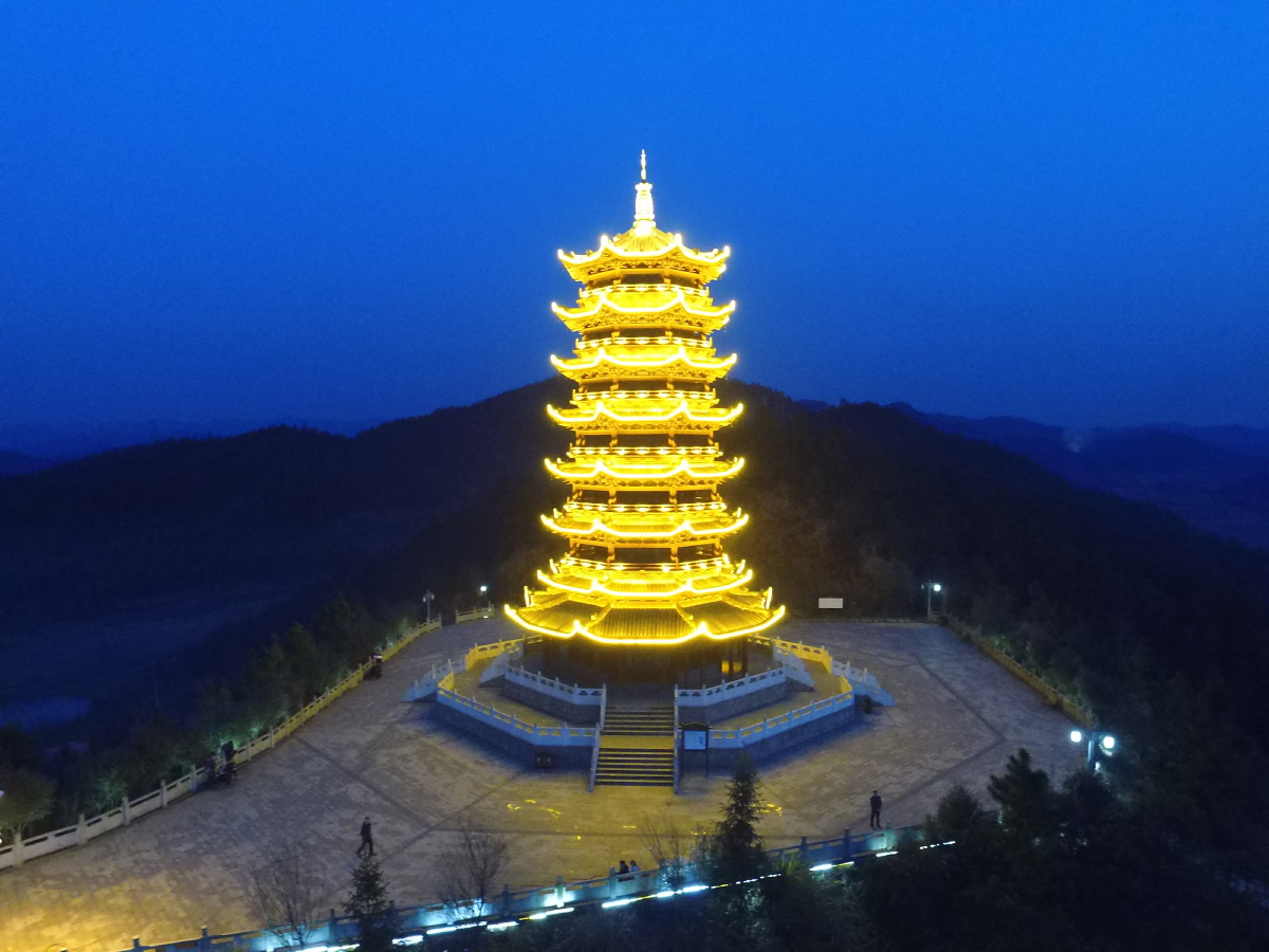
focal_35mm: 20
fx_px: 733
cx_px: 634
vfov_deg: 66.0
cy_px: 476
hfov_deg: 81.7
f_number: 2.8
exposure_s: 1/12.5
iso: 1004
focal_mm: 3.61
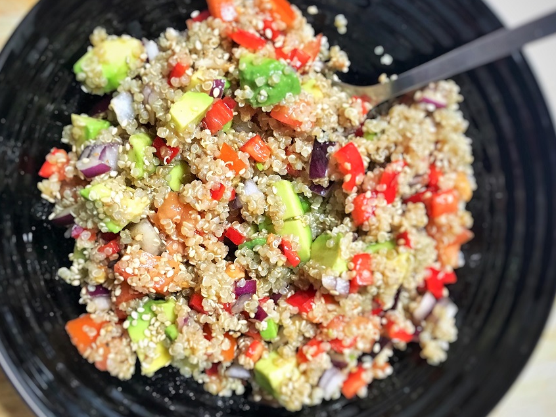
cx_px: 267
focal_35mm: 37
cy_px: 215
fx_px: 594
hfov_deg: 50.1
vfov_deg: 38.7
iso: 250
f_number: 2.2
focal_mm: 4.15
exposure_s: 1/17
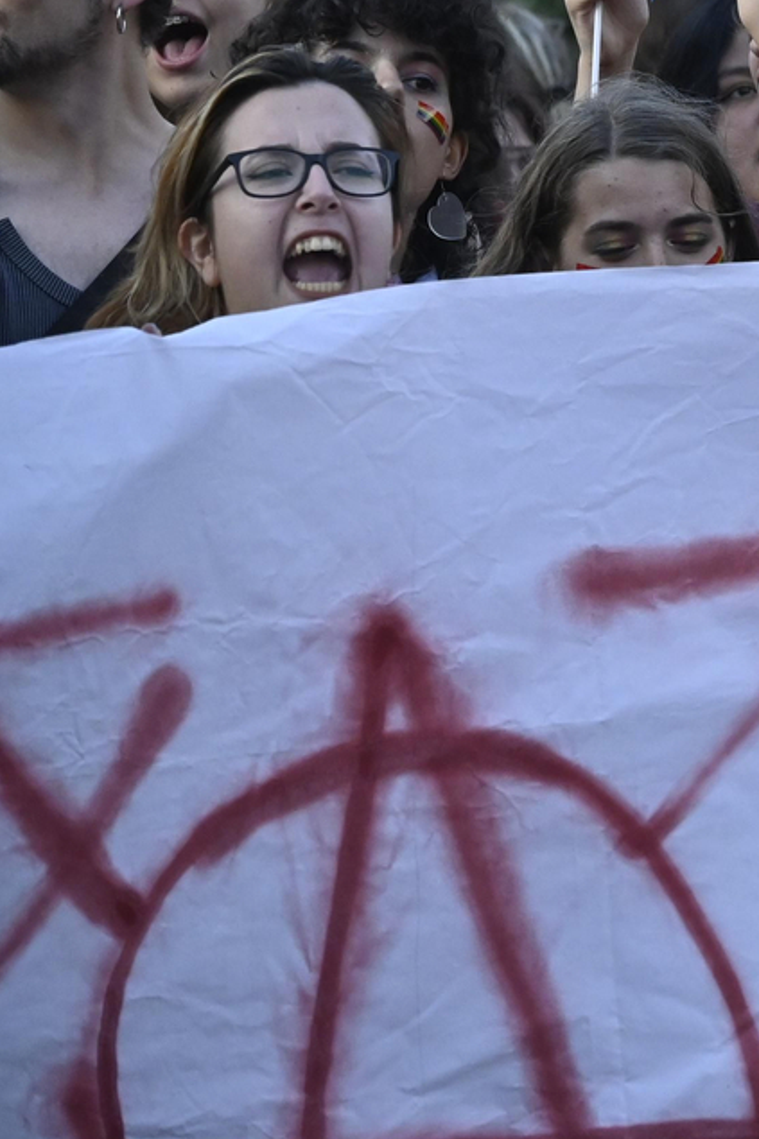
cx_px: 1301
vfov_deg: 3.6
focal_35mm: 567
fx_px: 17940
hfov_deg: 2.4
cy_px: 213
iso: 1000
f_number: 5.6
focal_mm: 150
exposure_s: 1/1000
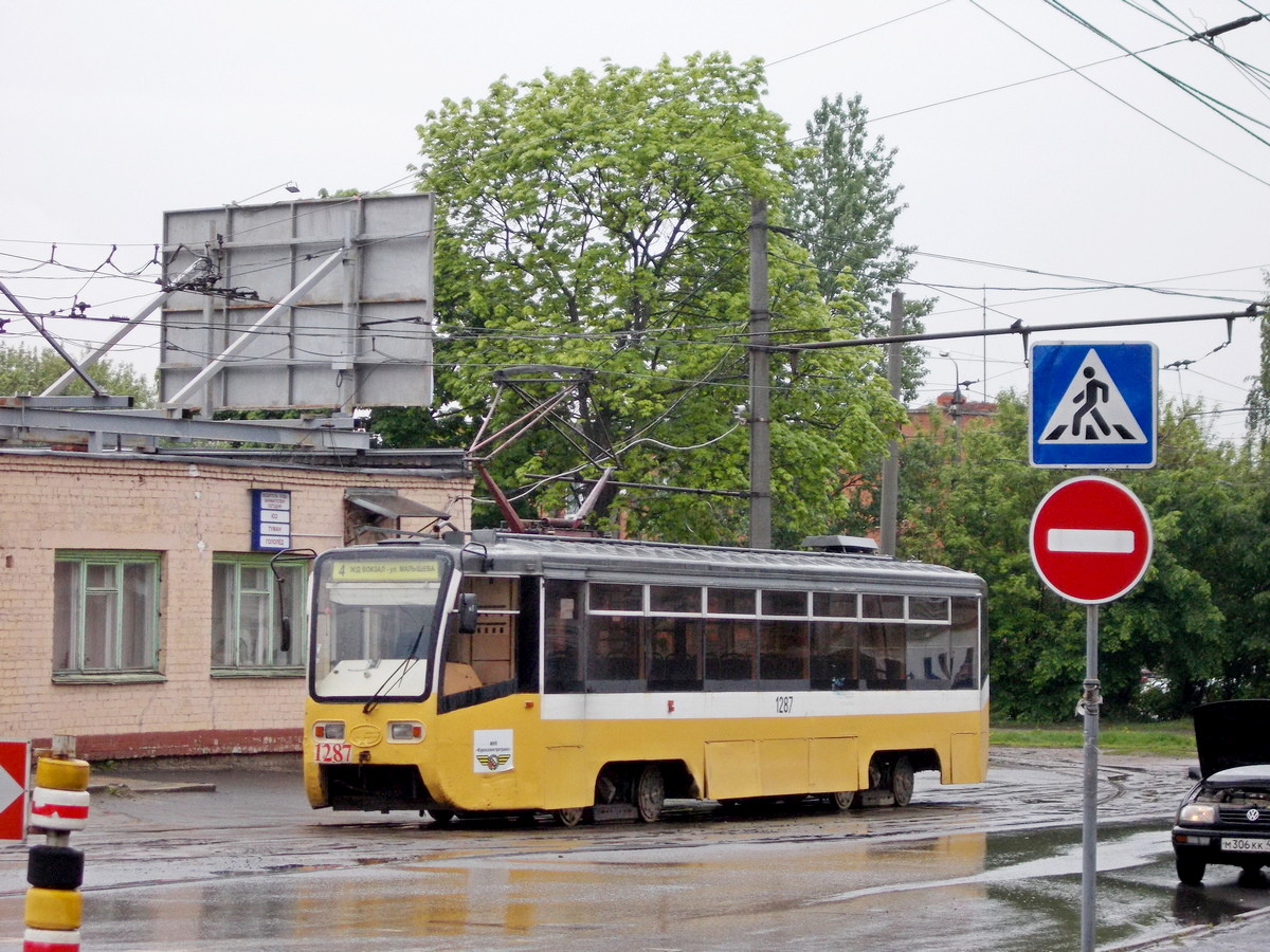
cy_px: 476
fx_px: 4146
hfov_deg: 17.4
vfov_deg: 13.1
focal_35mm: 113
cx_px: 635
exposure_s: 1/60
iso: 180
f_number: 6
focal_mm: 20.1
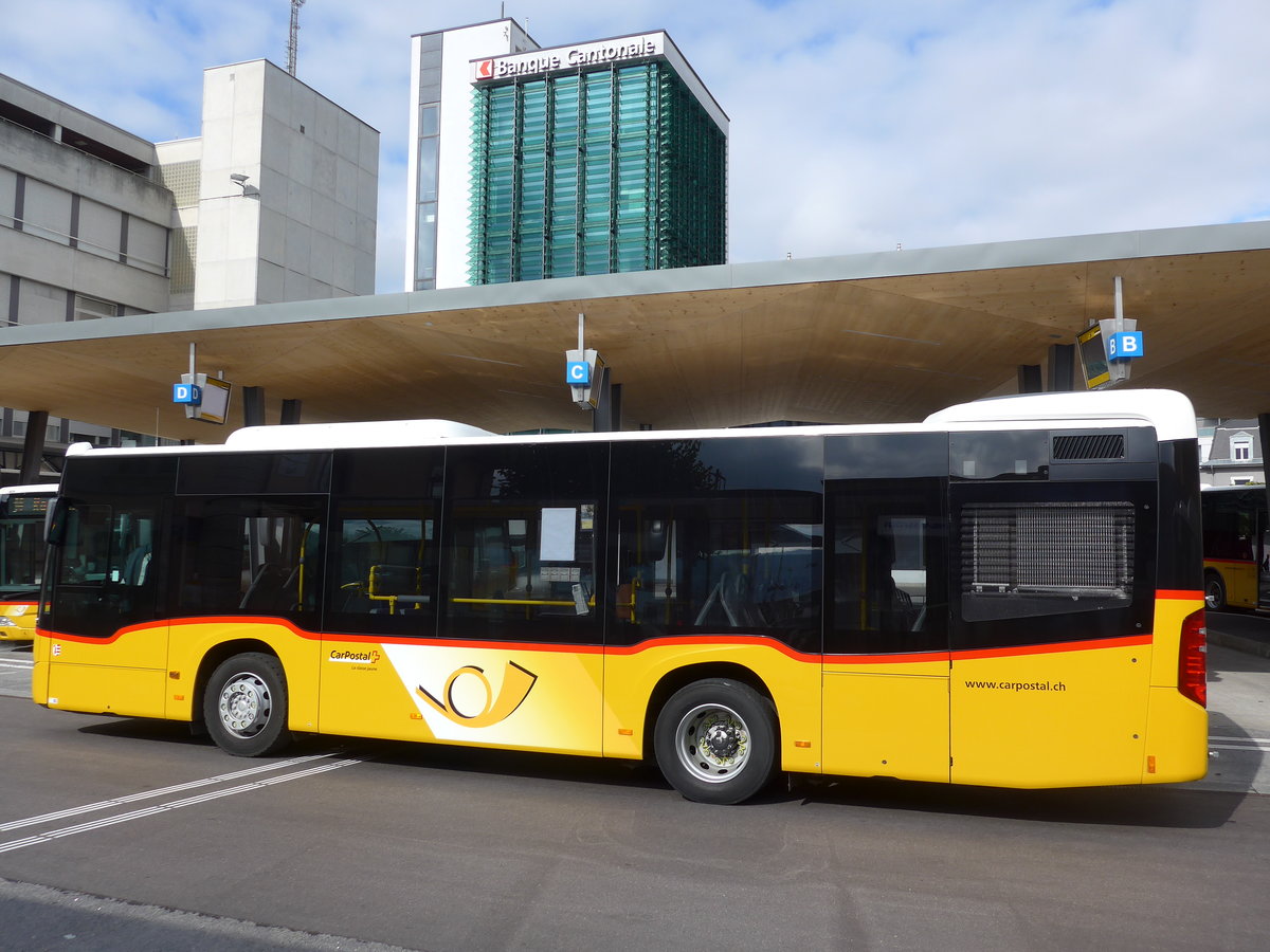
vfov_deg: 48.2
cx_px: 635
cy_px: 476
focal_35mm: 29
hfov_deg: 61.7
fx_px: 1064
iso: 80
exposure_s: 1/1600
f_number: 2.8
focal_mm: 6
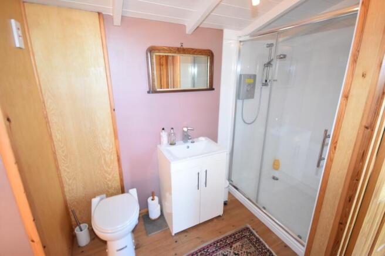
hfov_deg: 100.4
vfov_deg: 77.3
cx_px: 192
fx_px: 160
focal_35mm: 15
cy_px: 128
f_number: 4
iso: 1400
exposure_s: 1/60
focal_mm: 10
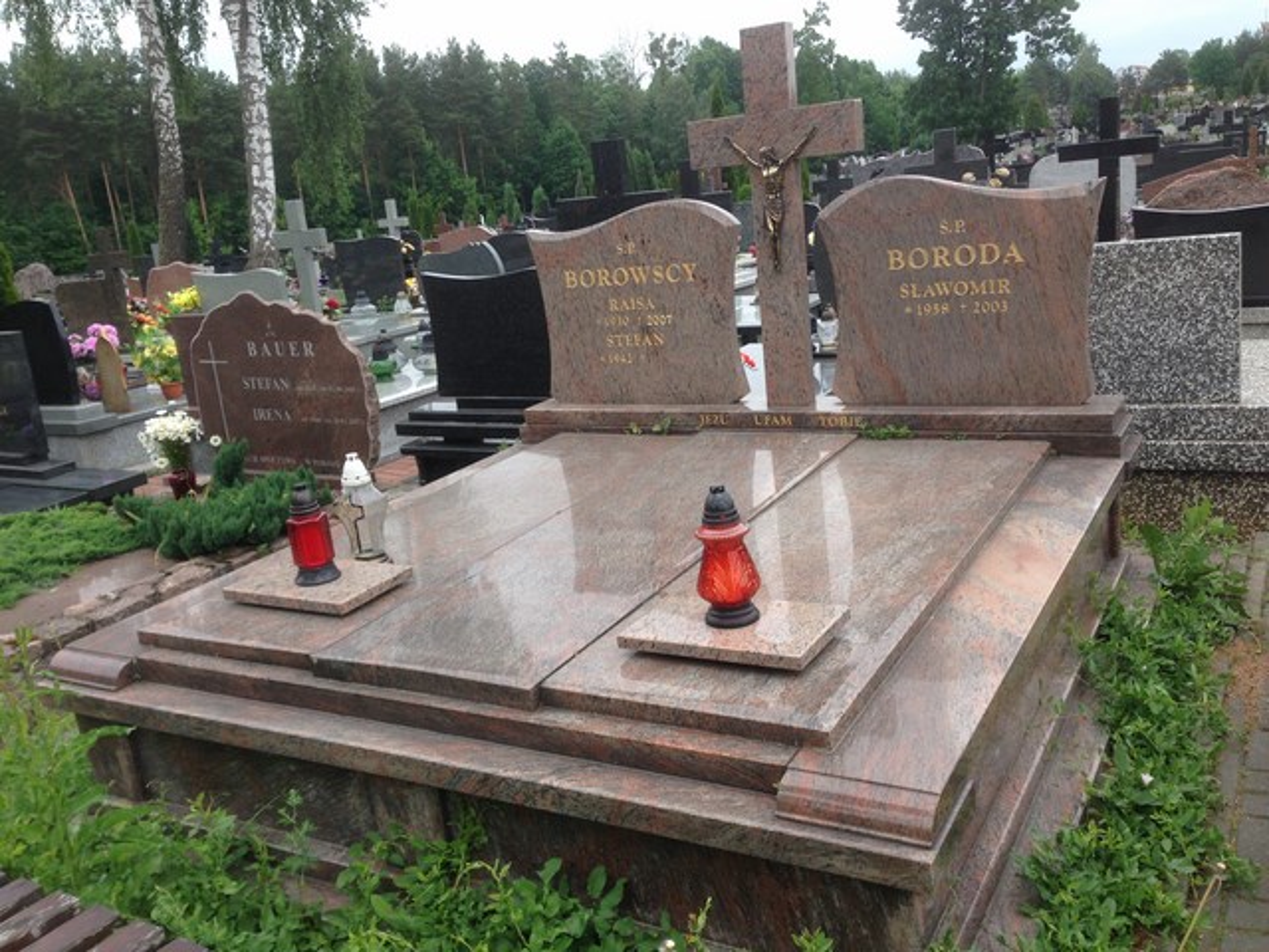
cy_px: 476
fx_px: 1210
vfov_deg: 42.9
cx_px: 634
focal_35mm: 33
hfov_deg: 55.4
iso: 50
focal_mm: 4.12
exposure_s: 1/531
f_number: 2.4
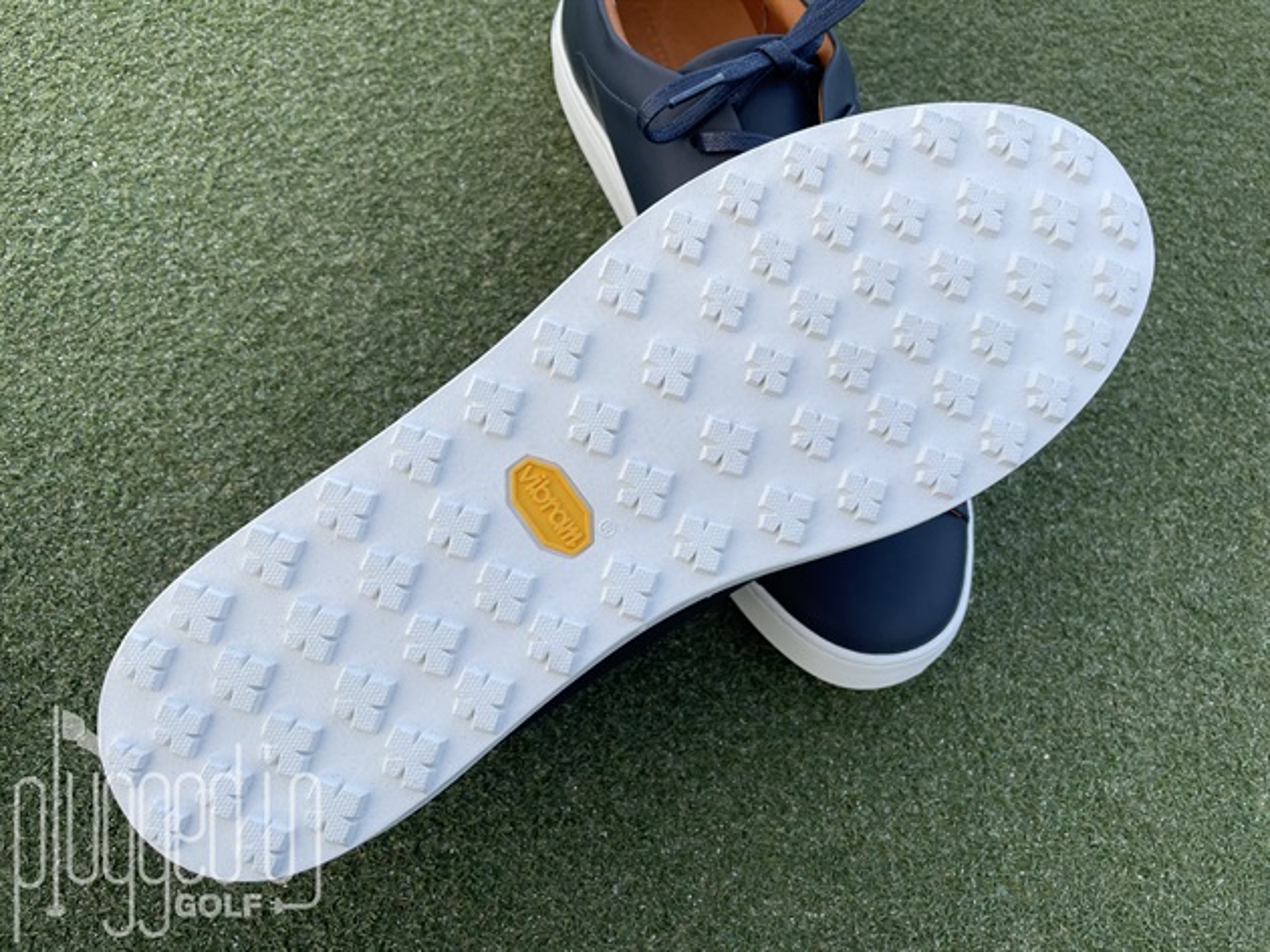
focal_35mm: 26
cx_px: 635
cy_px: 476
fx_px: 954
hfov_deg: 67.3
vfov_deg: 53.0
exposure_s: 1/584
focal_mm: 4.2
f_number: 1.6
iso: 32
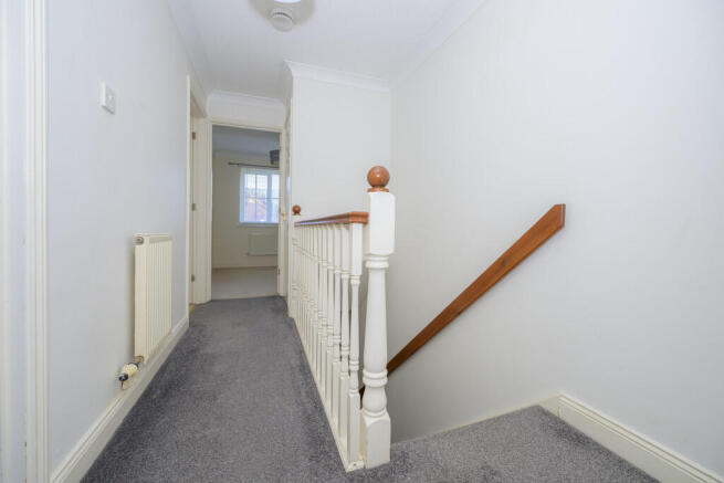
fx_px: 282
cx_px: 362
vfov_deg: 81.2
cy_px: 242
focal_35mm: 14
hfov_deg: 104.2
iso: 800
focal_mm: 14
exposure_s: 1/125
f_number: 6.3
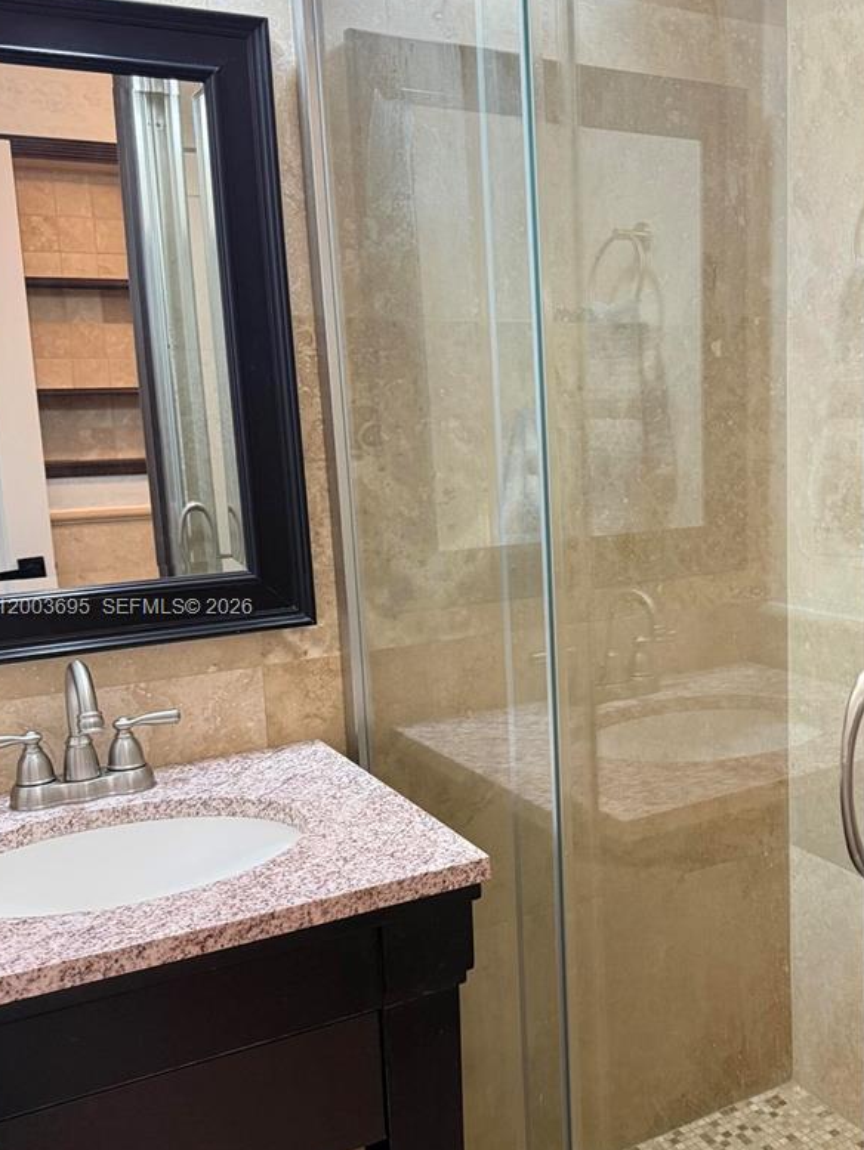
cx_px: 645
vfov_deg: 50.1
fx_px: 1231
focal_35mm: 37
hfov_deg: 37.7
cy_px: 609
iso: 320
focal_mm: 6.76
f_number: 1.78
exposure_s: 1/60
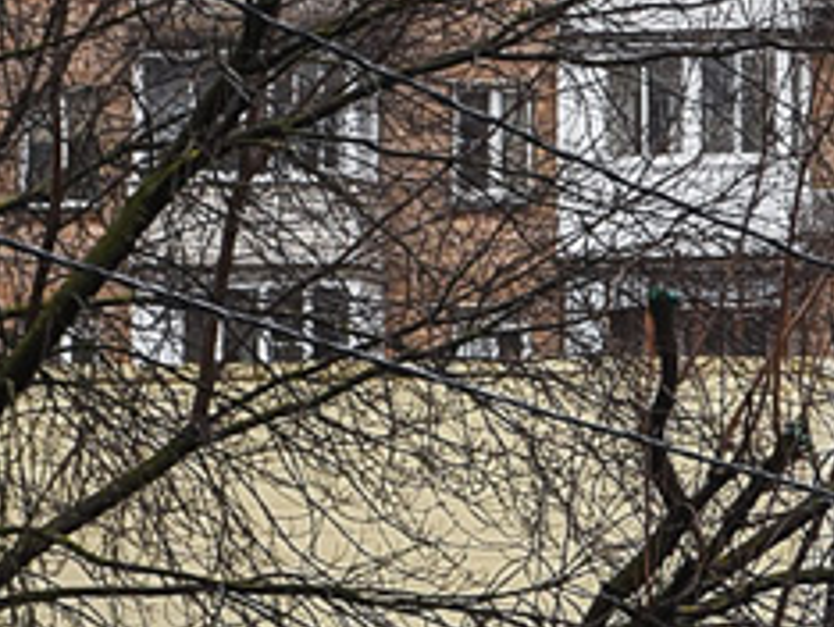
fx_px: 8018
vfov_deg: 4.4
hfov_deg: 5.8
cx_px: 1697
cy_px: 1119
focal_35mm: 332
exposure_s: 1/500
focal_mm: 45
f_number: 5.6
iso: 400
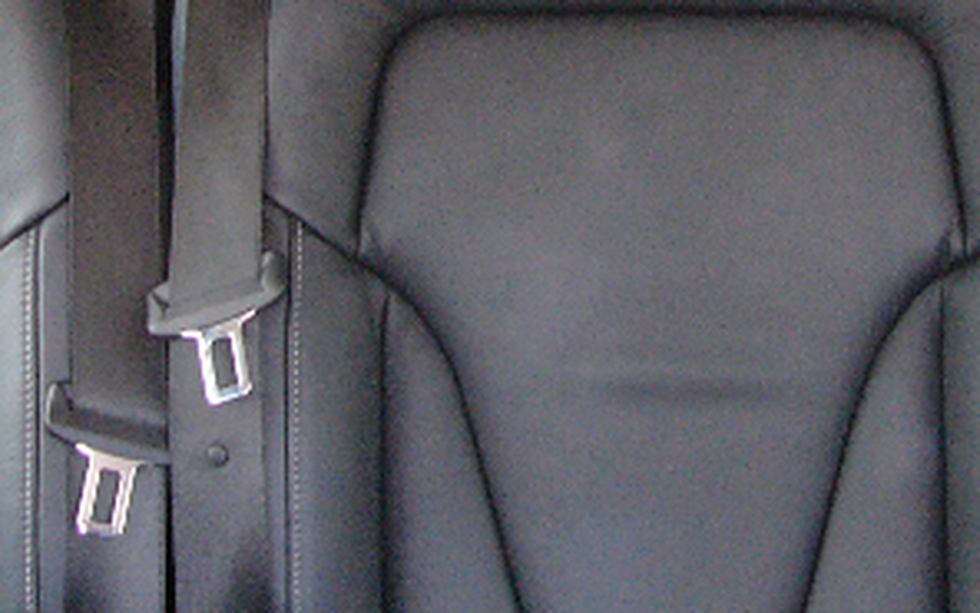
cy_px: -195
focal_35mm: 103
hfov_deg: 20.1
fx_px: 2751
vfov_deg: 12.3
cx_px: 702
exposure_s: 1/15
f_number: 2.8
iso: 200
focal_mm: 6
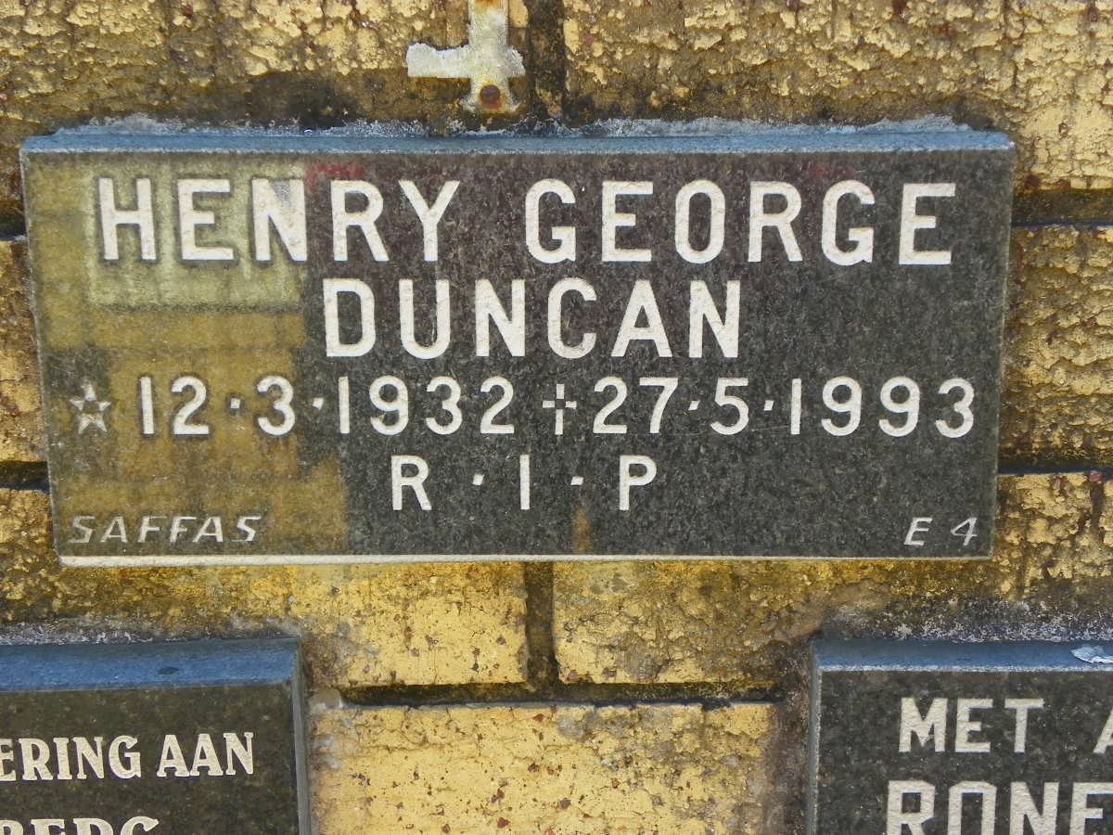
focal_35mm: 78
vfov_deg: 18.9
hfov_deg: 25.0
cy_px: 418
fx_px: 2508
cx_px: 556
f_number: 4
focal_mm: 13.8
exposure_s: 1/50
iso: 64
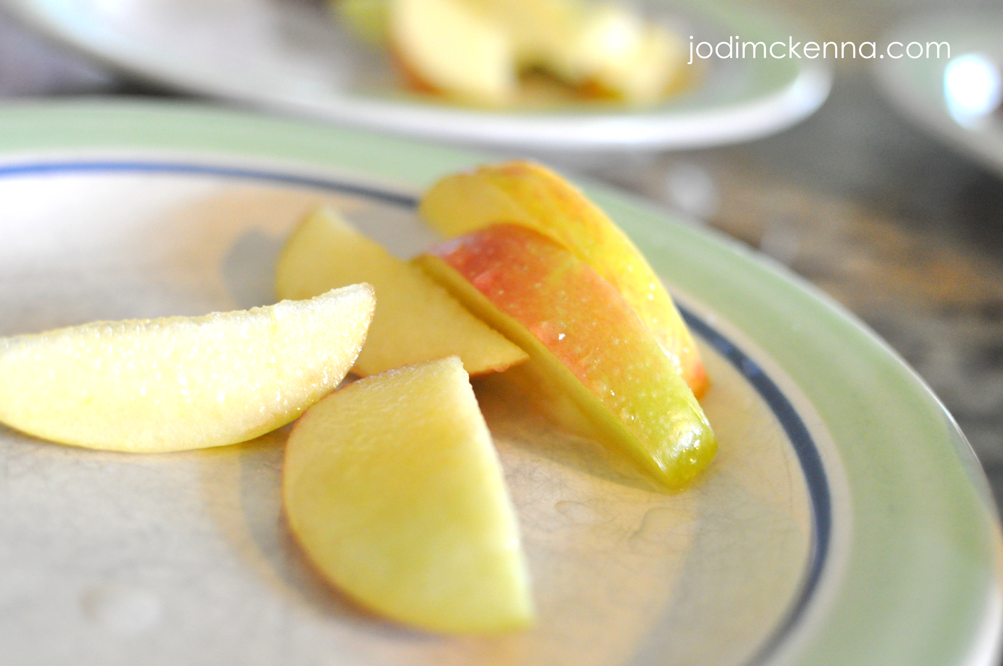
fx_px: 1461
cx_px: 502
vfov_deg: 25.7
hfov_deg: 37.9
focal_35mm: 52
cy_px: 333
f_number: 2.8
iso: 1600
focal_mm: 35
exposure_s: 1/60
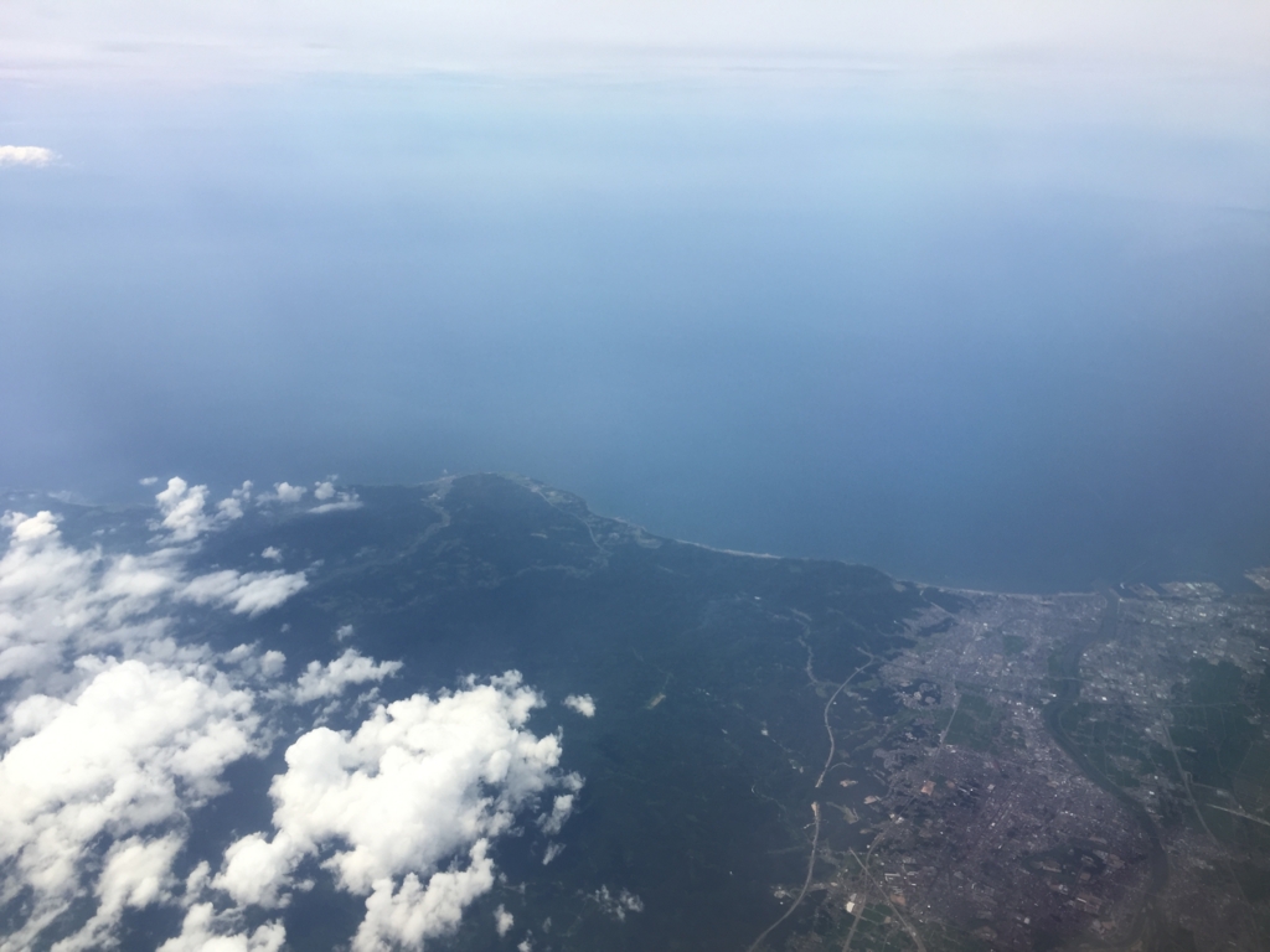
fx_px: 1064
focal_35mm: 29
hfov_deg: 61.7
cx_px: 635
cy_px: 476
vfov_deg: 48.2
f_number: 2.2
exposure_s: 1/1276
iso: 32
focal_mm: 4.15
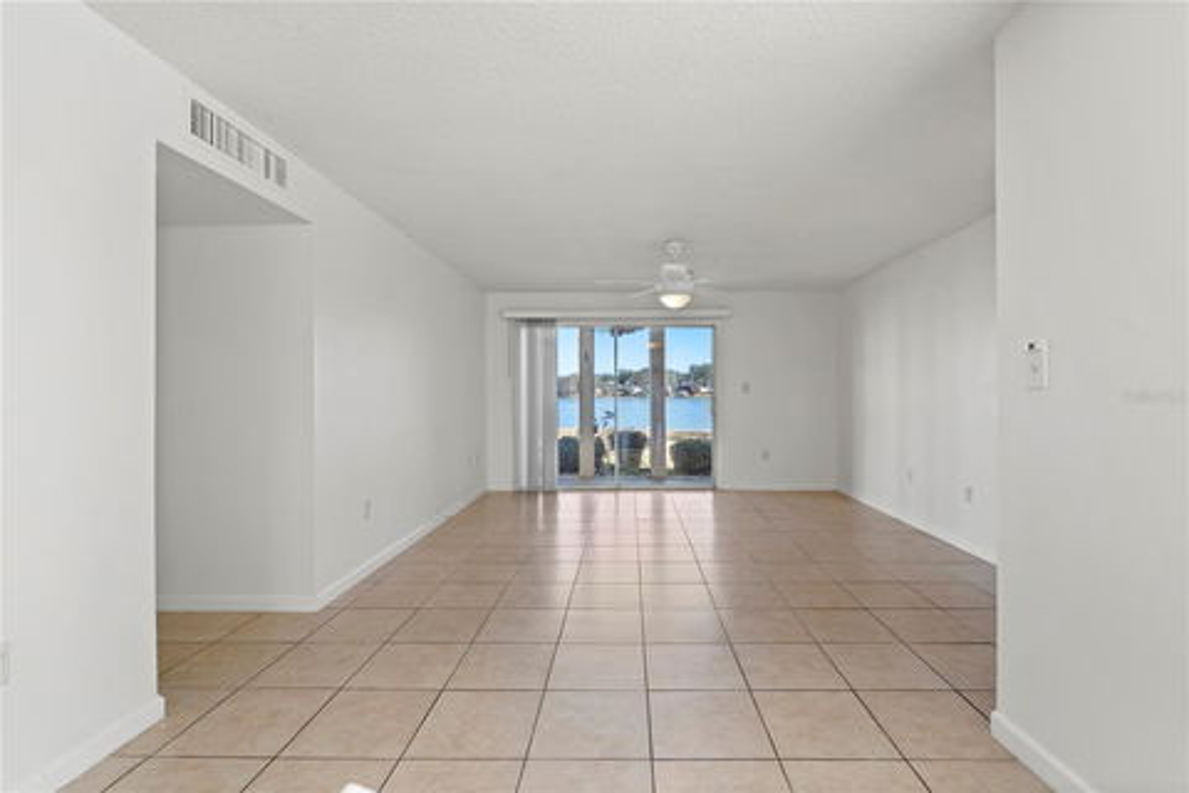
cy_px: 396
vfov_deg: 73.7
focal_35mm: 16
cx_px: 594
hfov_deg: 96.7
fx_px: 528
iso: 200
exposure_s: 1/8
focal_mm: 16
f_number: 7.1
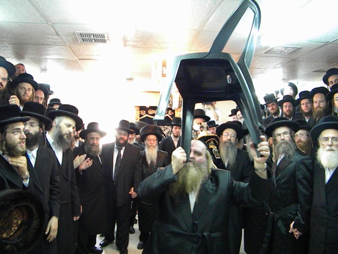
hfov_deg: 63.4
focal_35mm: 28
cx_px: 169
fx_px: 273
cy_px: 127
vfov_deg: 49.7
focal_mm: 5
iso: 1383
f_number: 3.5
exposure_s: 1/62.8
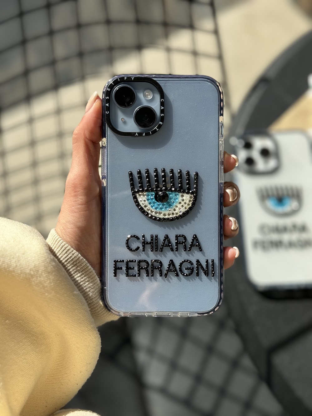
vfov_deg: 39.7
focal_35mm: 48
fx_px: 577
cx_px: 156
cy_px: 208
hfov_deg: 30.3
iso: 64
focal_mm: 6.86
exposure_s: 1/3096
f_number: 1.78
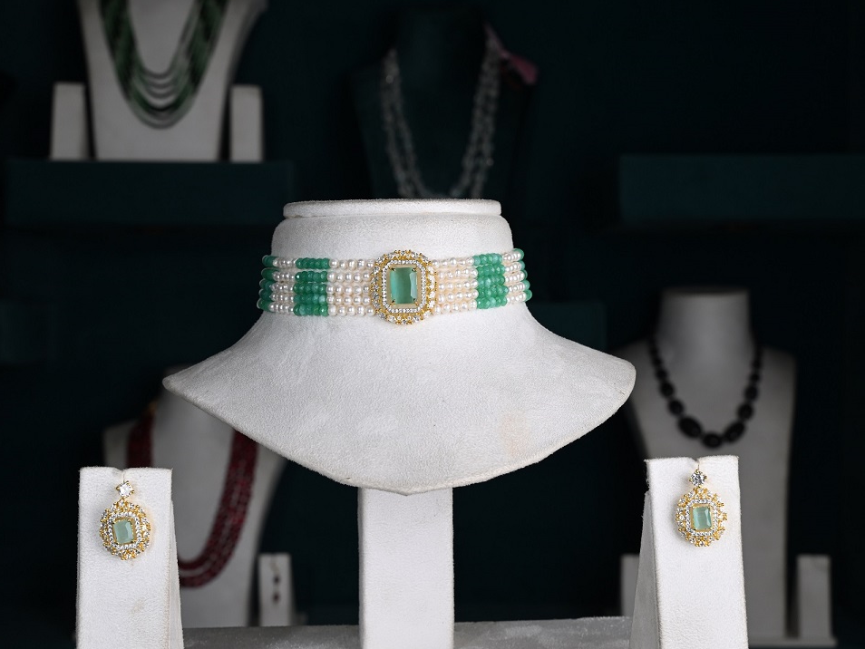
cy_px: 359
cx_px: 374
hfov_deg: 33.2
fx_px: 1450
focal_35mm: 58
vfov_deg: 25.2
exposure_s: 1/60
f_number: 10
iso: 320
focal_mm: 48
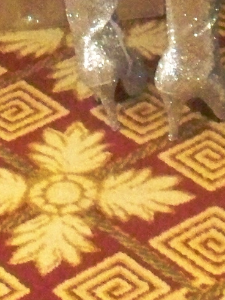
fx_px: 1801
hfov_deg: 7.1
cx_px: 202
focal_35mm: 208
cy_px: -329
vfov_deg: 8.9
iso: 1600
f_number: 2.8
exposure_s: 1/60
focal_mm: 7.54
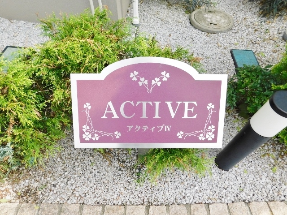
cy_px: 108
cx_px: 144
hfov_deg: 73.9
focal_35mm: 23
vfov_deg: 58.9
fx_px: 191
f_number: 3
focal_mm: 4
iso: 125
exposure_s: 1/640
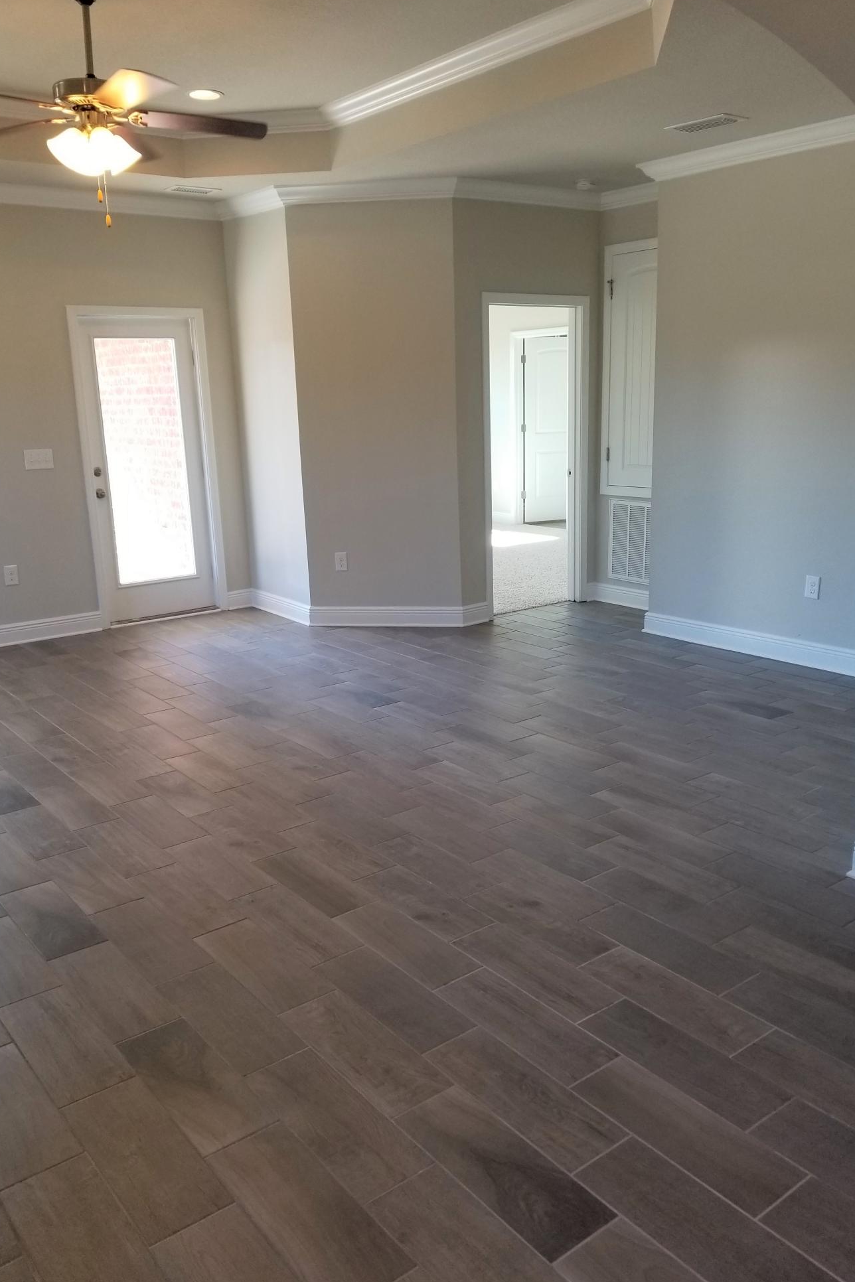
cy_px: 632
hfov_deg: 46.4
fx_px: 997
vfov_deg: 65.5
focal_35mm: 28
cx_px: 445
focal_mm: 4.3
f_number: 1.7
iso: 80
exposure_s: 1/120
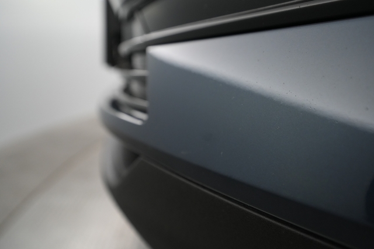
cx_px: 187
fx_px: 291
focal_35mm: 28
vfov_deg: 46.4
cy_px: 124
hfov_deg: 65.5
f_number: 4.5
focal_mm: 28
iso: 3200
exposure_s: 1/100
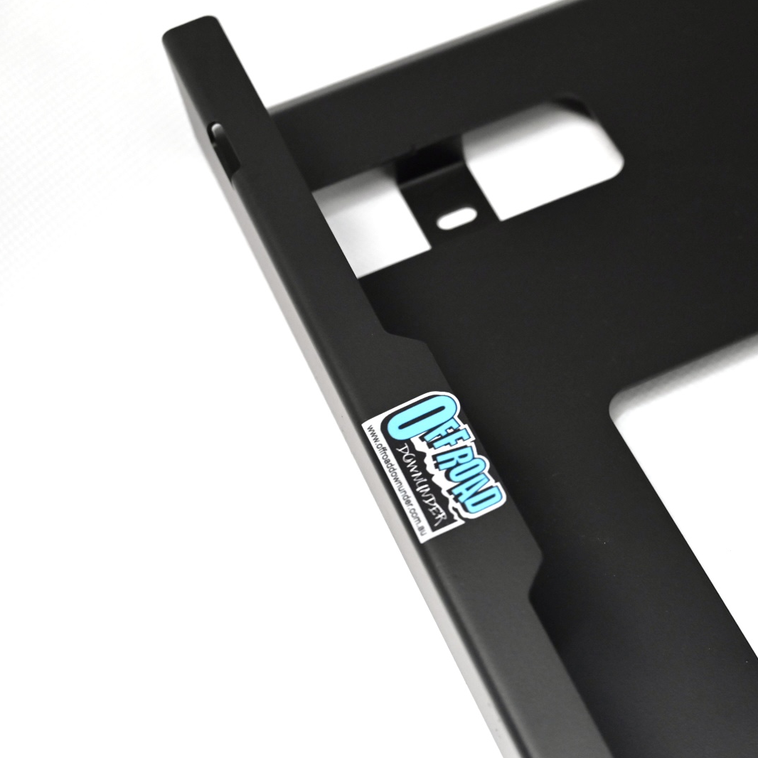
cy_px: 380
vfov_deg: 24.3
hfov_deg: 24.1
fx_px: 1759
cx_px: 551
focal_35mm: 71
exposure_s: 1/200
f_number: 5.6
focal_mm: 55
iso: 3200
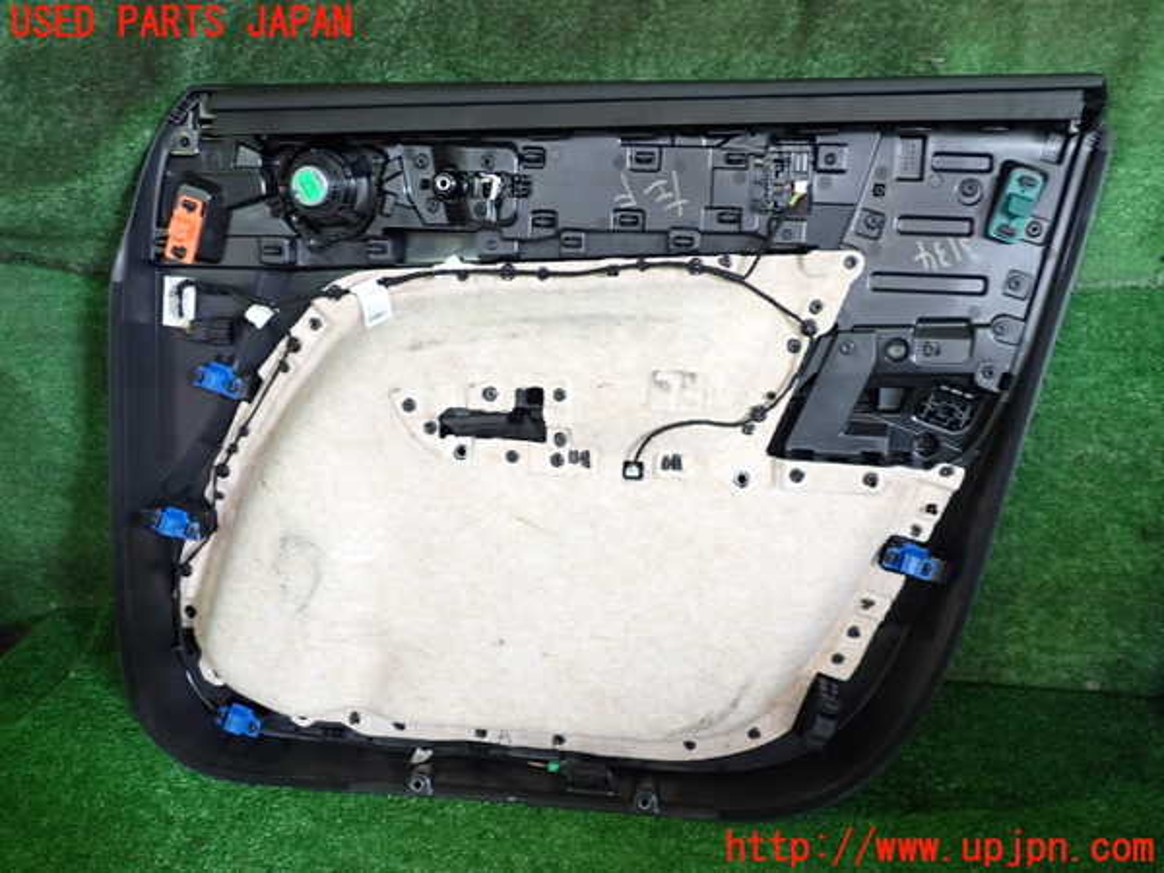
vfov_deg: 46.8
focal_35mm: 30
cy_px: 436
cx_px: 582
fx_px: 1009
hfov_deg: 60.0
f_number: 2.3
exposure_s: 1/30
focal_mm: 5.4
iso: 250
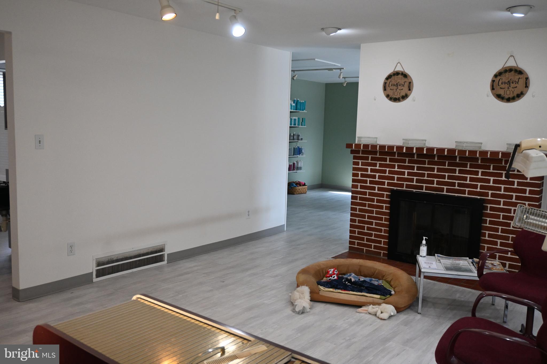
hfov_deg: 59.5
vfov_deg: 41.7
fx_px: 479
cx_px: 274
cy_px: 182
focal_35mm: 32
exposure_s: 1/125
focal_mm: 21
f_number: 4
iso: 1400
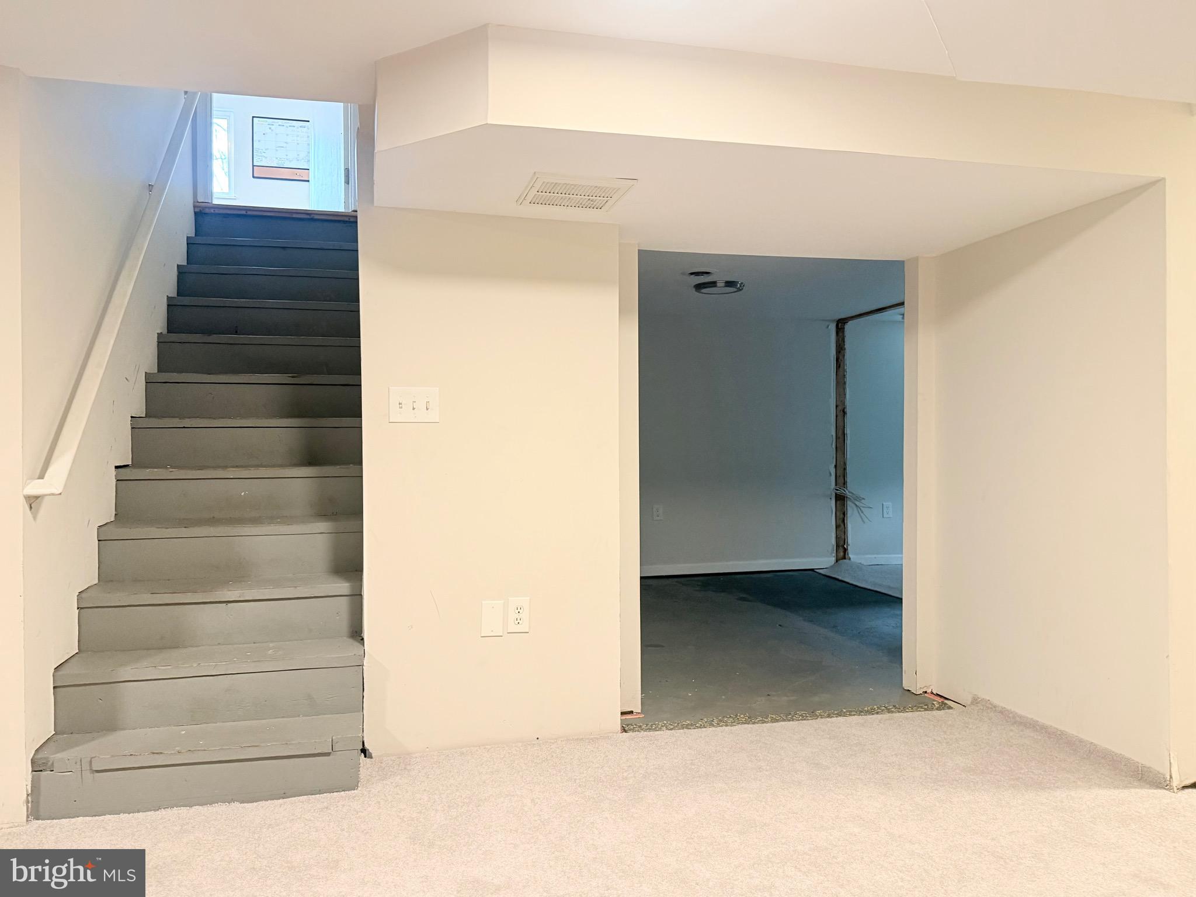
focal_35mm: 24
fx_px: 829
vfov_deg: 56.8
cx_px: 598
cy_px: 448
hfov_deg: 71.6
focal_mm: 6.76
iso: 250
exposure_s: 1/60
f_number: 1.78
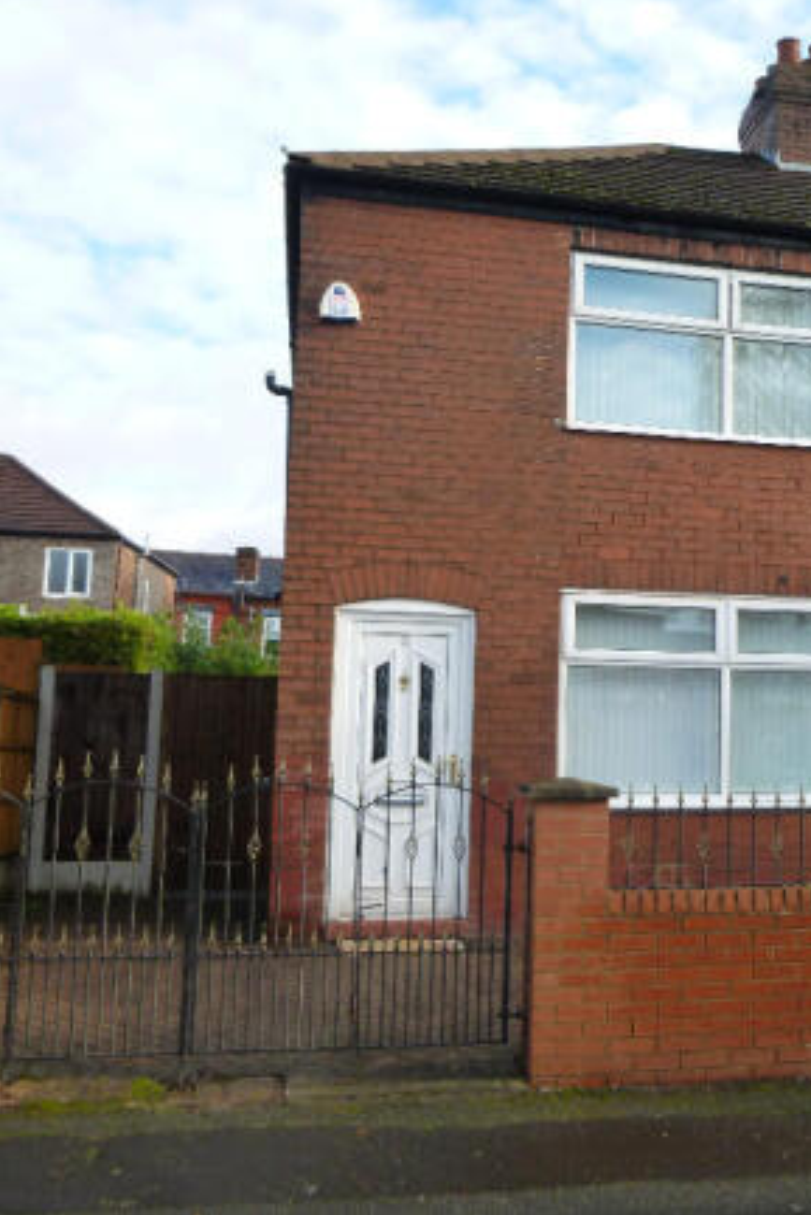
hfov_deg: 36.2
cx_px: 681
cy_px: 605
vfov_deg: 54.4
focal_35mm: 35
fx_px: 1182
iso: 160
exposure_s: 1/250
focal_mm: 4.5
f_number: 3.1
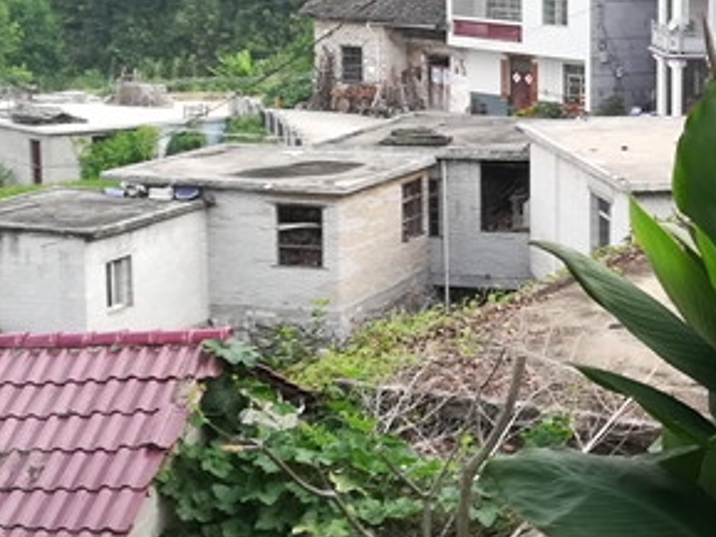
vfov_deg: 17.8
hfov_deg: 22.0
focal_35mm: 83
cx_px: 830
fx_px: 1717
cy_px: 210
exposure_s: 1/50
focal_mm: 3.81
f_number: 2.2
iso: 50
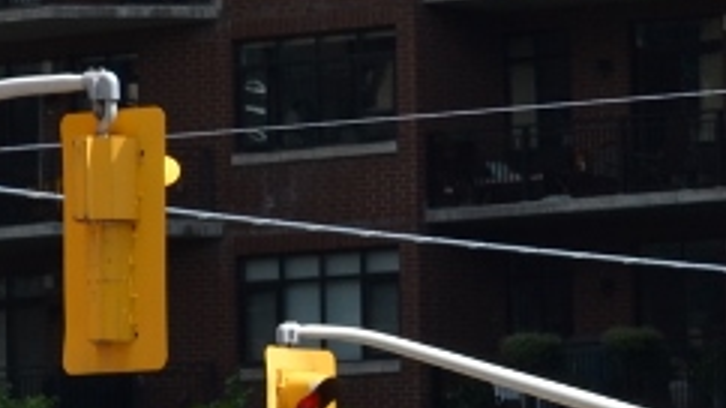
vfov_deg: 3.2
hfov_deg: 5.7
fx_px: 7194
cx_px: 1302
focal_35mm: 374
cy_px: 994
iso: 100
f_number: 7.1
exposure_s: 1/200
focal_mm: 45
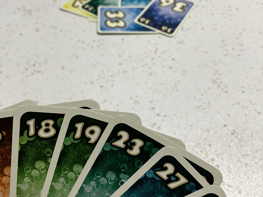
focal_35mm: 28
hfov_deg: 63.4
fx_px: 213
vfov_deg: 49.7
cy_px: 98
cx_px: 132
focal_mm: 3.99
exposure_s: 1/50
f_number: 1.8
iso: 100
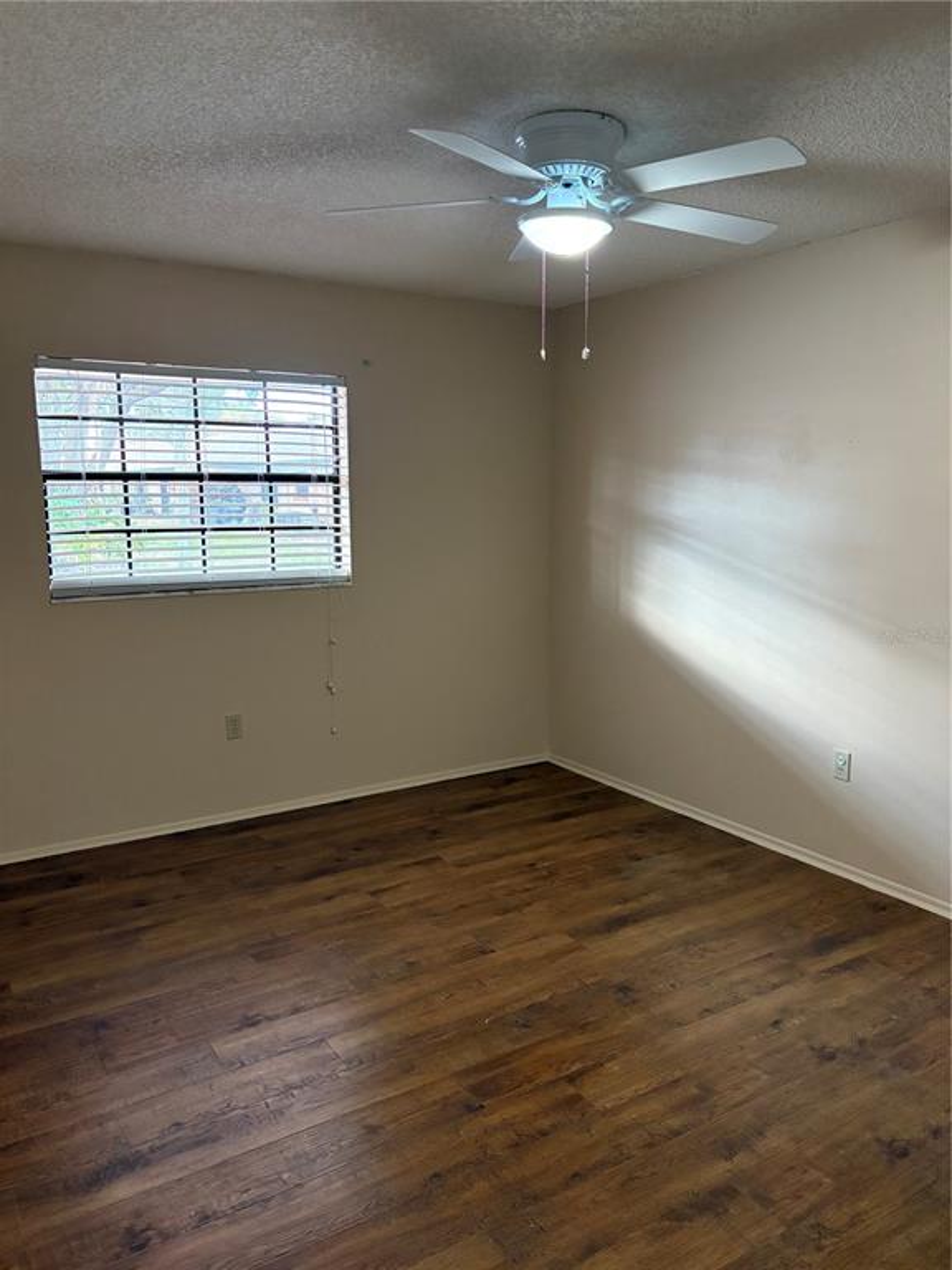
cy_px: 635
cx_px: 476
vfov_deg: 67.3
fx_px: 953
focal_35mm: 26
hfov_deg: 53.1
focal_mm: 5.96
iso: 400
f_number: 1.6
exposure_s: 1/60
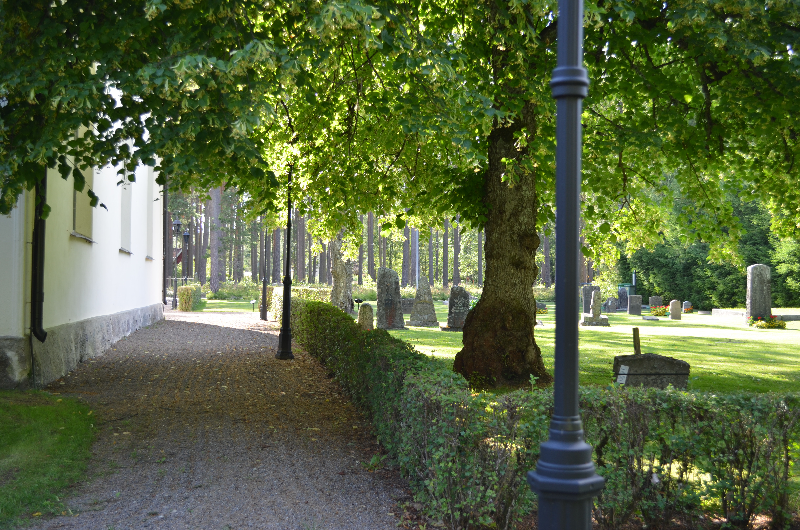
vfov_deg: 29.7
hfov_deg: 43.7
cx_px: 400
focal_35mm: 45
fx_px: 998
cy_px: 265
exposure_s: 1/80
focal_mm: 30
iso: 160
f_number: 4.5
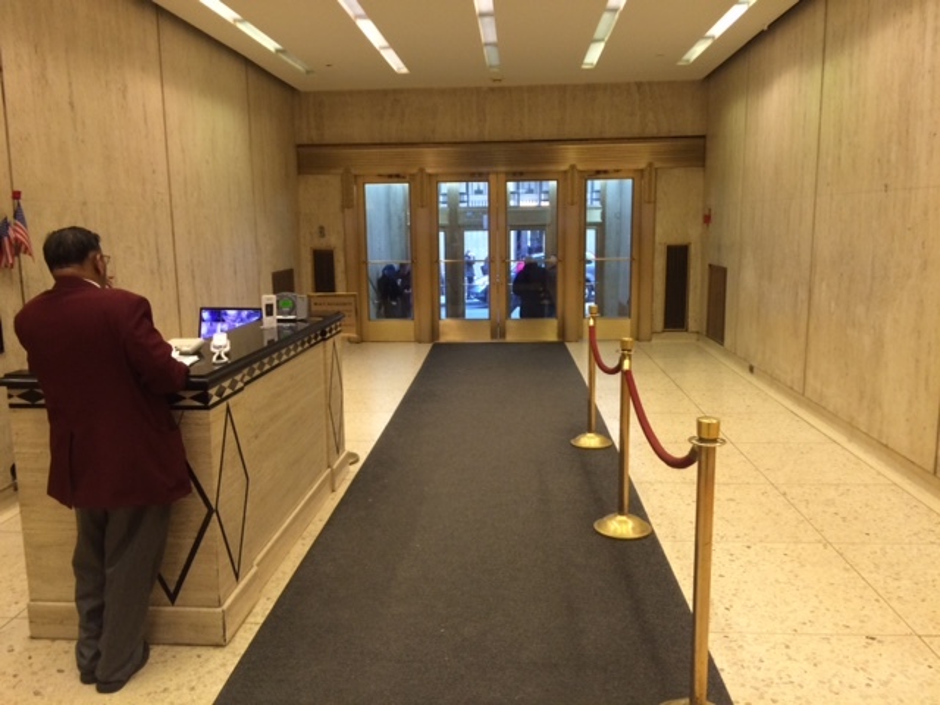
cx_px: 470
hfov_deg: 61.7
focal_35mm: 29
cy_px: 352
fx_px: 787
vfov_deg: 48.2
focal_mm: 4.15
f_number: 2.2
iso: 125
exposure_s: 1/30
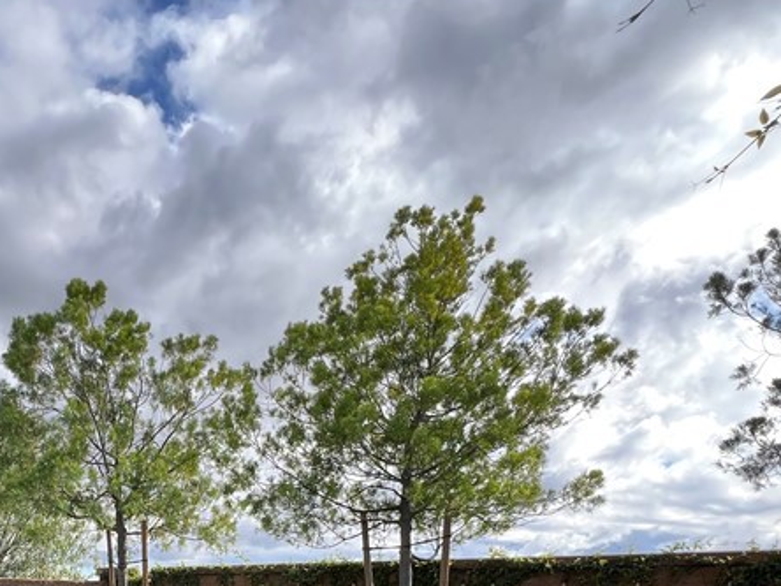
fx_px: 677
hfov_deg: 55.0
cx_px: 137
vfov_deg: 38.1
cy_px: 658
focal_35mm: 30
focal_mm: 1.57
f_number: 1.8
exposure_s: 1/494
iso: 32
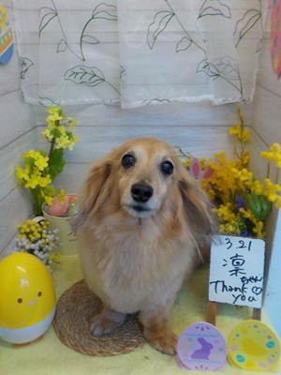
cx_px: 140
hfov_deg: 46.8
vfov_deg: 60.0
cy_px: 188
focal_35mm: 30
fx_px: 325
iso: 125
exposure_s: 1/40
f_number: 3.3
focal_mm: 4.1
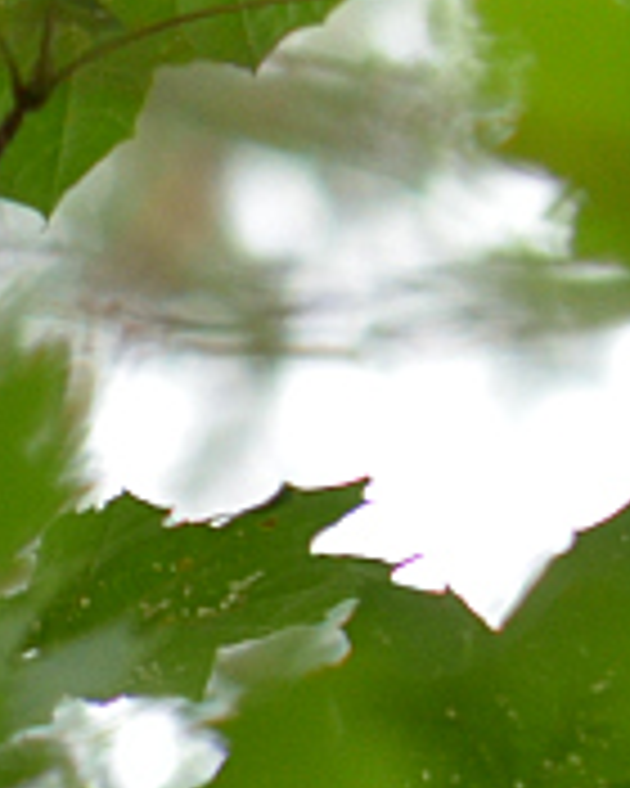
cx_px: 1066
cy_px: -594
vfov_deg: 1.2
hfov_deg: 0.9
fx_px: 38293
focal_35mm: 1643
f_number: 5.6
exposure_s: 1/60
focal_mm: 200
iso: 640
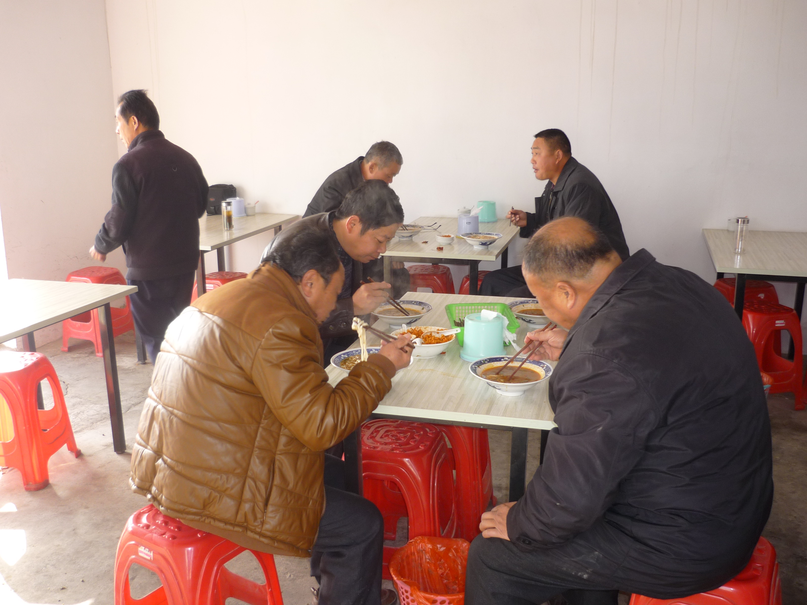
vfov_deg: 42.9
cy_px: 302
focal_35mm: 33
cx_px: 404
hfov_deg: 55.4
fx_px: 769
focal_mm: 5.5
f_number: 2.8
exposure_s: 1/50
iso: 100
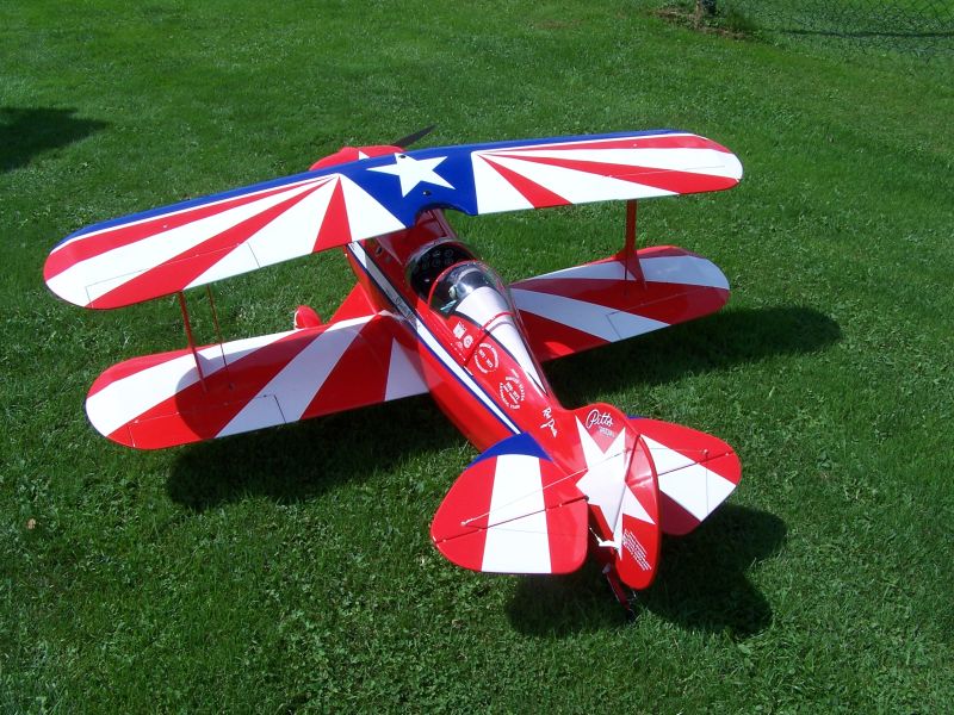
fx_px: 1047
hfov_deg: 49.0
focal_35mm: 38
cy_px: 358
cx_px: 477
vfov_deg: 37.7
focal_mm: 6.3
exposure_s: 1/500
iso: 80
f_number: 5.6
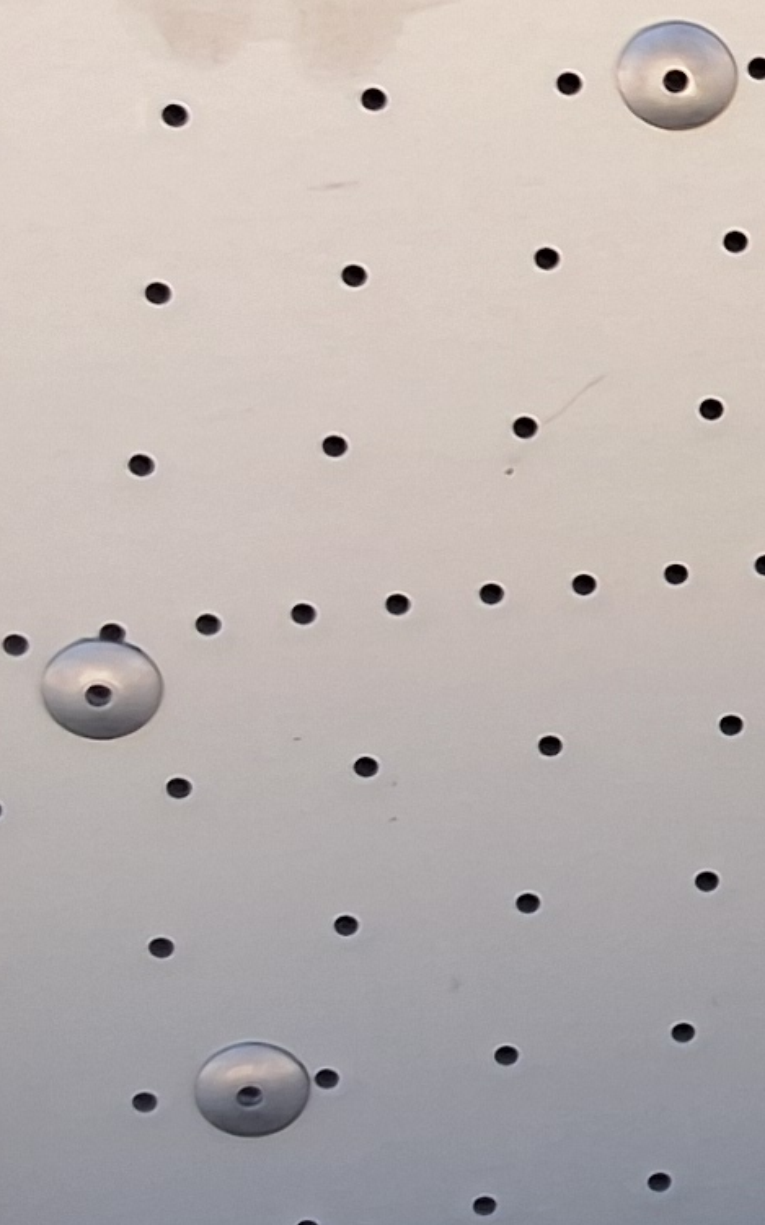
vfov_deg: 16.1
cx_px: 1835
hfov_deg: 9.1
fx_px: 4306
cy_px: 315
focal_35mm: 129
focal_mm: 2.91
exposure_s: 1/371
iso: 32
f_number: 1.9
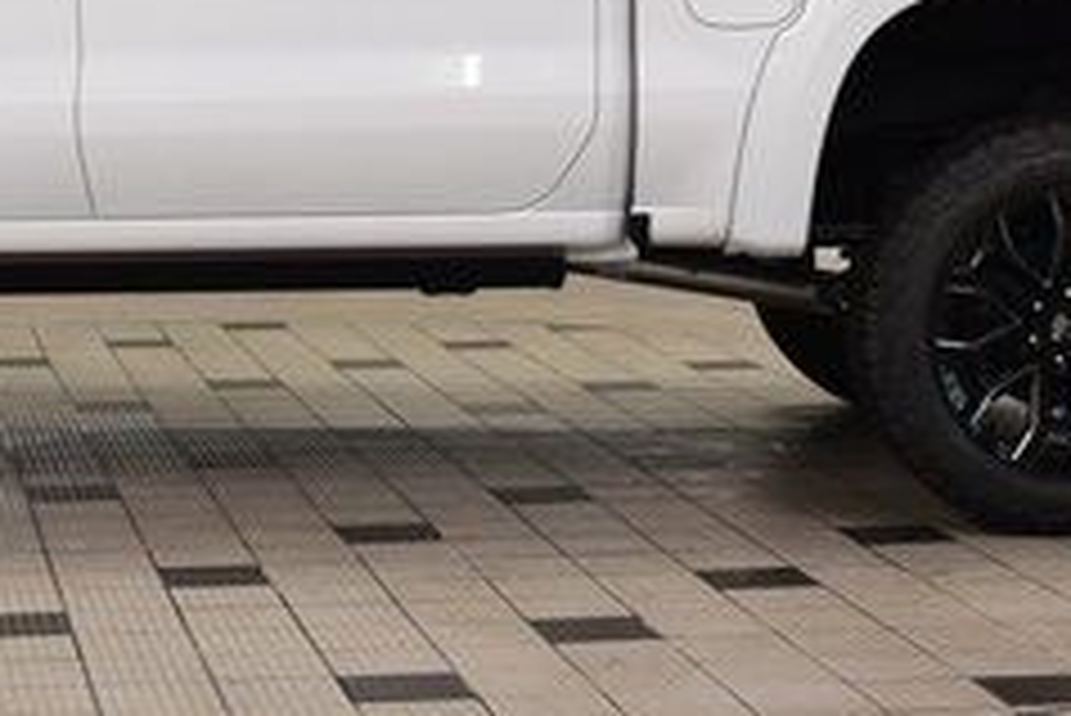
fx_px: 3364
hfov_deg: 18.0
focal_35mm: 113
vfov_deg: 12.1
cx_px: 266
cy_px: 65
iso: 1000
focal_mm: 28
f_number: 8
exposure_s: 1/60
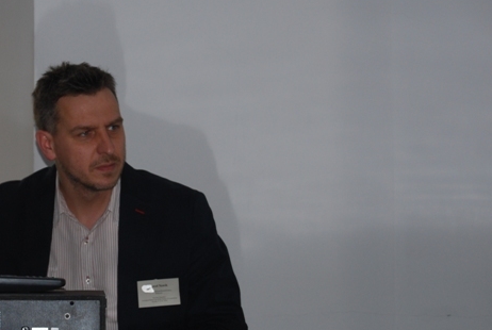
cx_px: 115
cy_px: 142
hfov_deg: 14.3
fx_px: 1956
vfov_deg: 9.6
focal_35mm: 143
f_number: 5.6
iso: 200
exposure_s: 1/60
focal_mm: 55
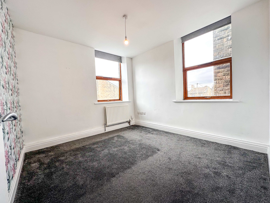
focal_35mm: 14
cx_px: 135
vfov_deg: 85.7
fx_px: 109
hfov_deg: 102.1
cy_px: 102
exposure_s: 1/100
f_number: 2.2
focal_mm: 2.22
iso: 40
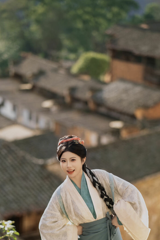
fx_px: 860
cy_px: 156
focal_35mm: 129
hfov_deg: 10.6
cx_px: 95
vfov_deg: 15.9
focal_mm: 85
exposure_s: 1/320
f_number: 1.8
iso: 50
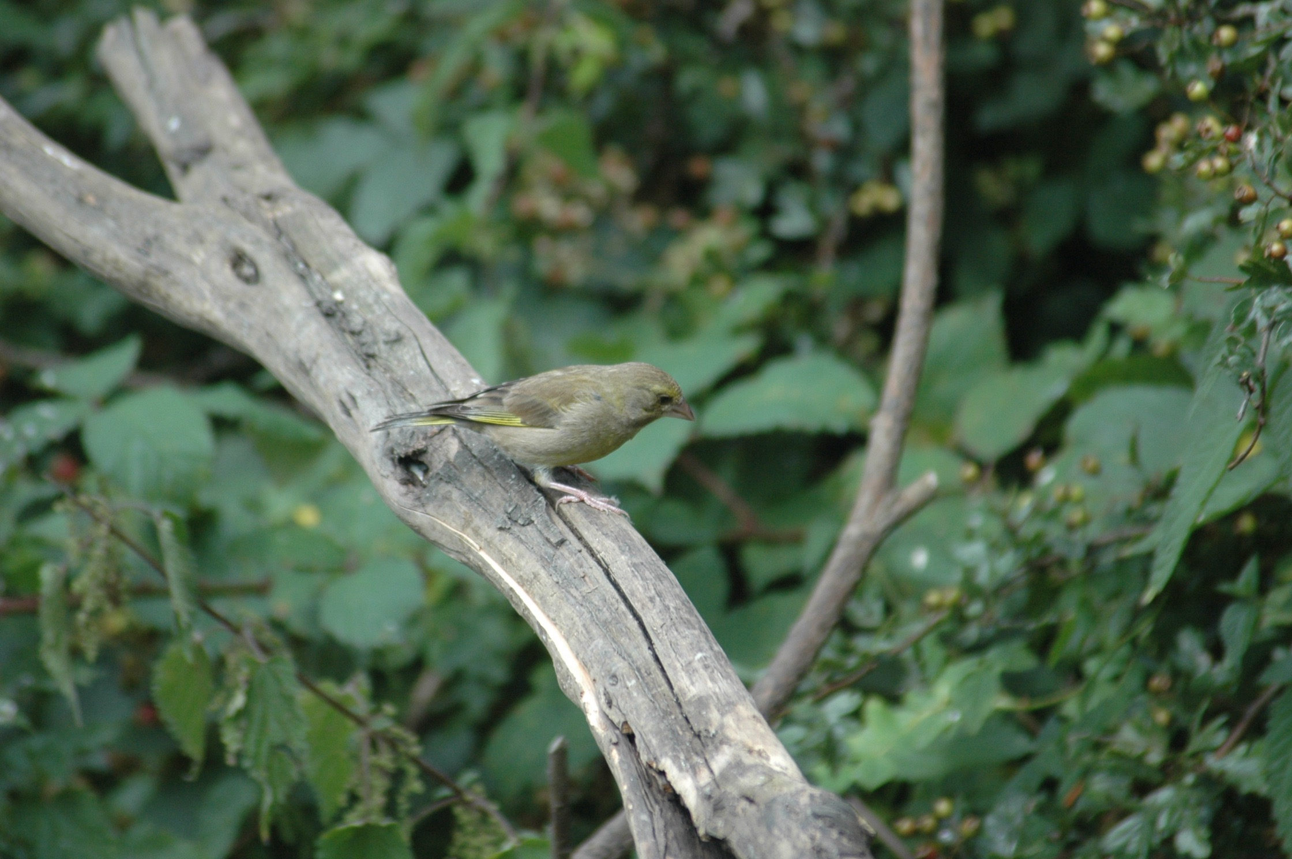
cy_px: 430
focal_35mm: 450
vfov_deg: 3.0
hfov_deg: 4.6
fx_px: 16131
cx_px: 646
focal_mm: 300
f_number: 5.6
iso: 400
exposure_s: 1/400
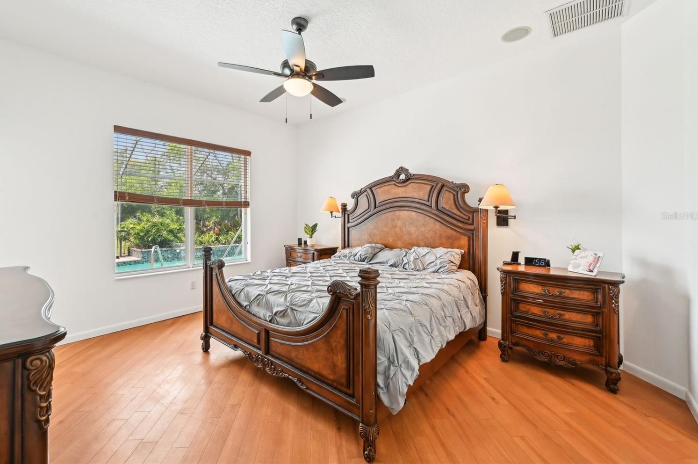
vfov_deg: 77.1
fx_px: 291
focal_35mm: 15
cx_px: 329
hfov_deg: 100.3
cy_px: 216
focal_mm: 14
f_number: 8
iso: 400
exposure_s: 1/40
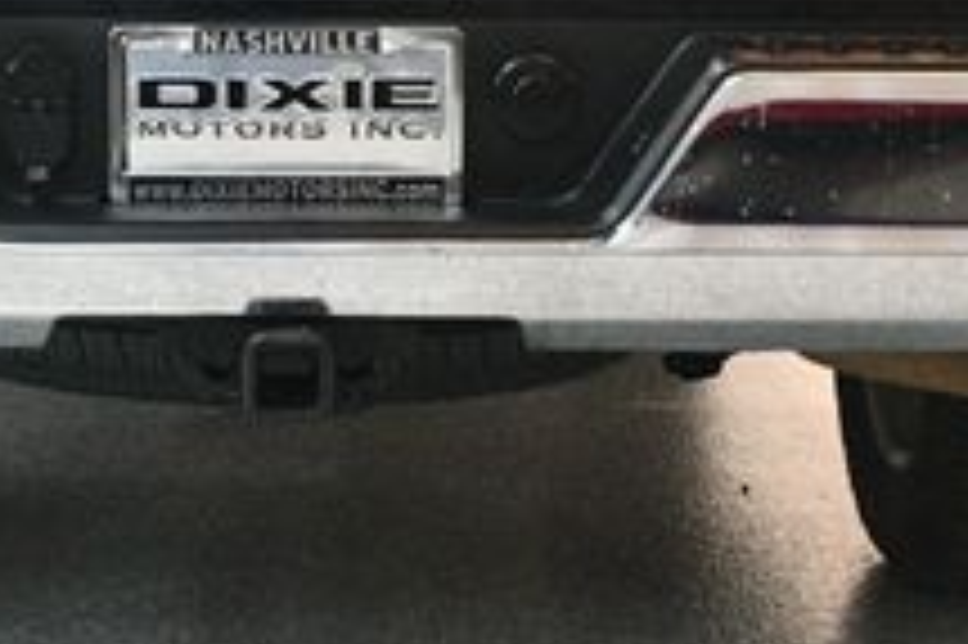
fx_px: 2875
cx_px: 230
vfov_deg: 12.5
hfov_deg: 19.0
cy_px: -90
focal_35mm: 107
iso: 3200
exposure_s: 1/100
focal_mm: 24
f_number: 3.8
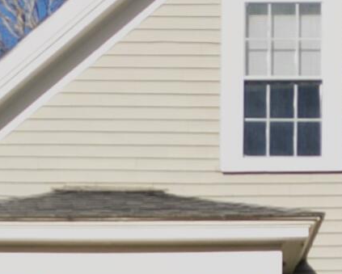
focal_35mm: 166
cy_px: 701
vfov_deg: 8.4
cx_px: 202
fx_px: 1681
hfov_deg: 11.6
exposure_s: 1/120
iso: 100
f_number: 1.7
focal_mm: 6.72
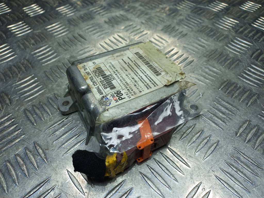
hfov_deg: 69.4
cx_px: 132
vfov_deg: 54.9
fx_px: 191
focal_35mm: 25
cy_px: 99
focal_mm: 4.6
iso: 32
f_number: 1.8
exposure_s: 1/100
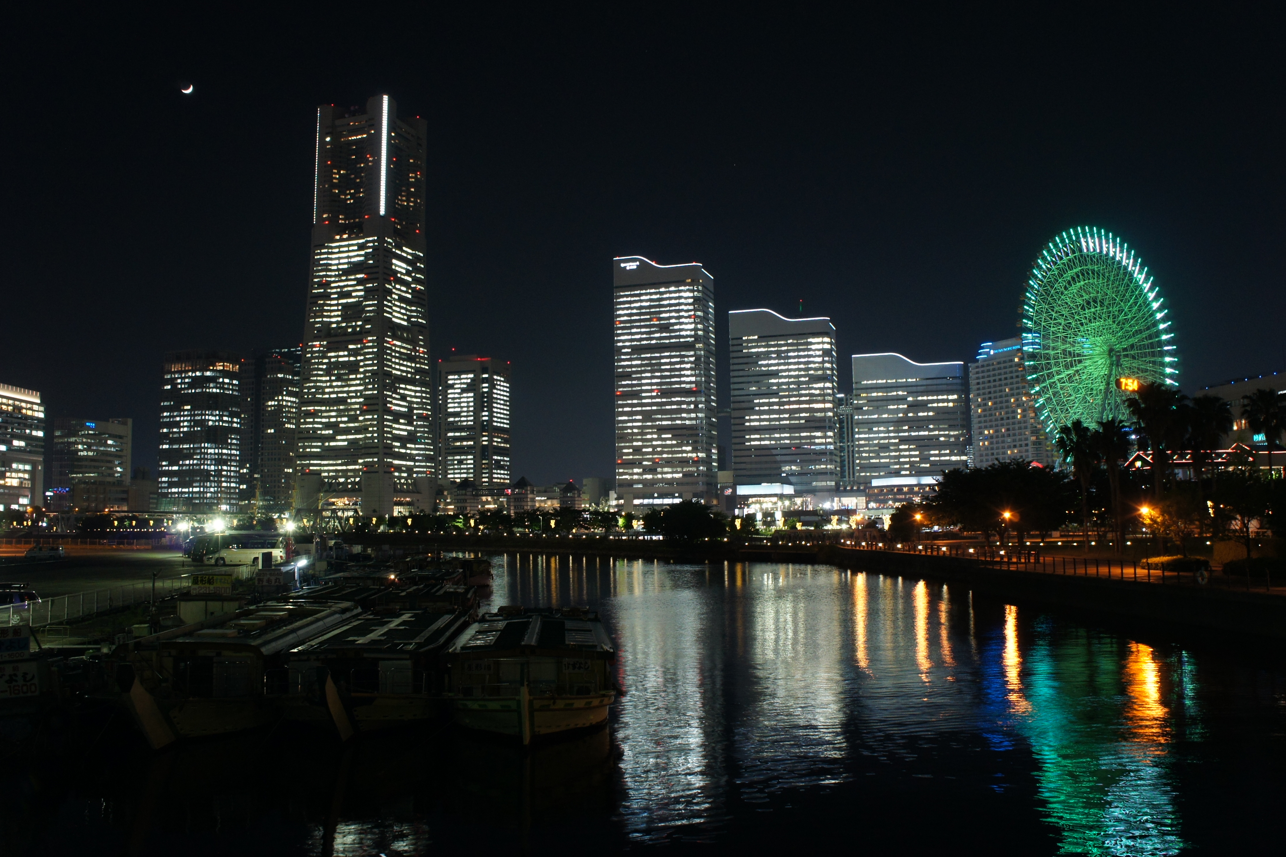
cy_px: 424
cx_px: 644
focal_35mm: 28
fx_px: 1000
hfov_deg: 65.5
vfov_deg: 46.4
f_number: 5.6
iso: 800
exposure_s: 1/2.5
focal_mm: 18
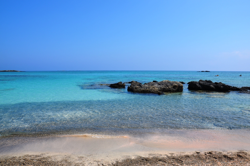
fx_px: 187
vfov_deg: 47.7
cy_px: 83
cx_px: 125
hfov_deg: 67.5
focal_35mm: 27
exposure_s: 1/320
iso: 100
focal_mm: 18
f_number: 9
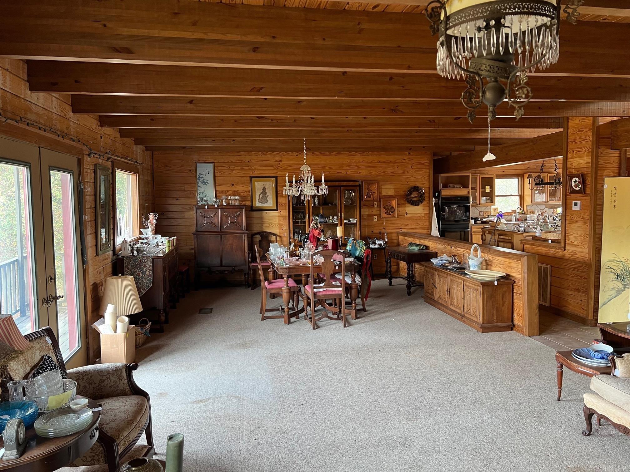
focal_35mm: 26
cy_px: 236
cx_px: 315
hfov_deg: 67.3
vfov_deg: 53.1
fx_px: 473
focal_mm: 5.7
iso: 160
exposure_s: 1/60
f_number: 1.5
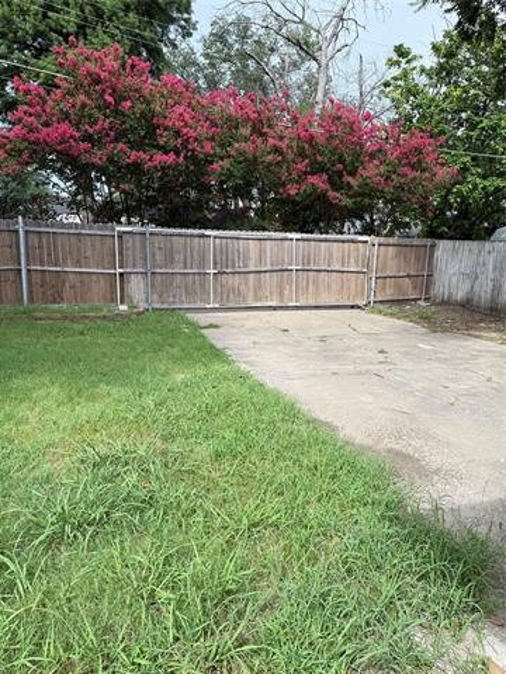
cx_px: 253
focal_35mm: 24
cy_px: 337
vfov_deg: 71.6
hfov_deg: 56.8
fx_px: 468
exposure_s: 1/1106
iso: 80
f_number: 1.78
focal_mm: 6.76
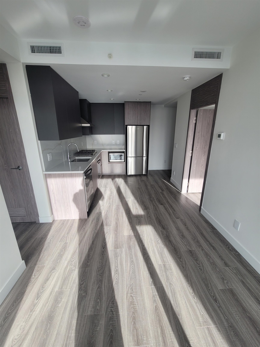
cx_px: 130
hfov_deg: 89.9
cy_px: 174
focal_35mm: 13
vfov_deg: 106.2
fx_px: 130
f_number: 2.2
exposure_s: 1/232
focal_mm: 2.2
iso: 64
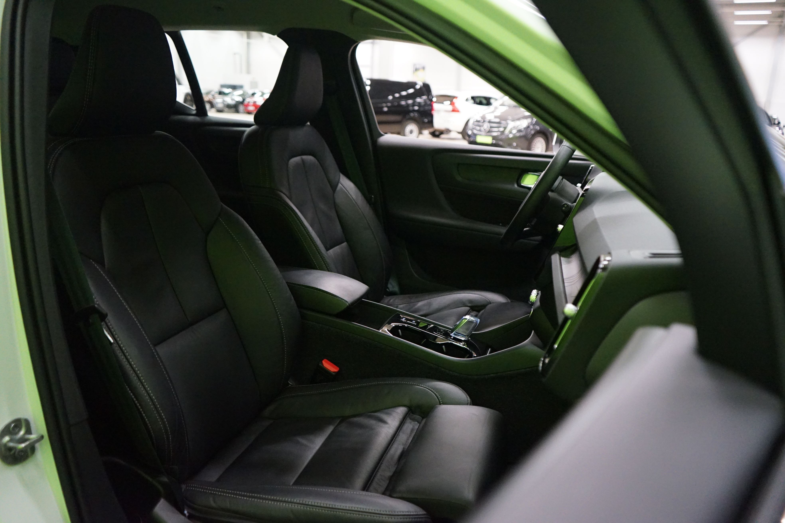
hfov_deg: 65.5
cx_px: 392
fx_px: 611
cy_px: 262
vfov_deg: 46.4
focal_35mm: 28
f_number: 3.5
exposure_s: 1/50
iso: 6400
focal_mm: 28
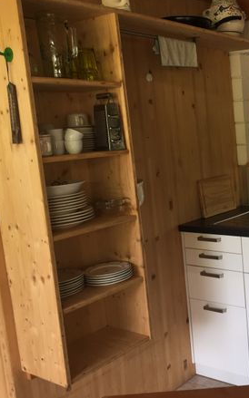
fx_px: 456
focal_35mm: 42
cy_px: 195
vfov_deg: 47.2
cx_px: 269
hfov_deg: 28.0
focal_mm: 4.15
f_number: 2.2
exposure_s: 1/50
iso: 40
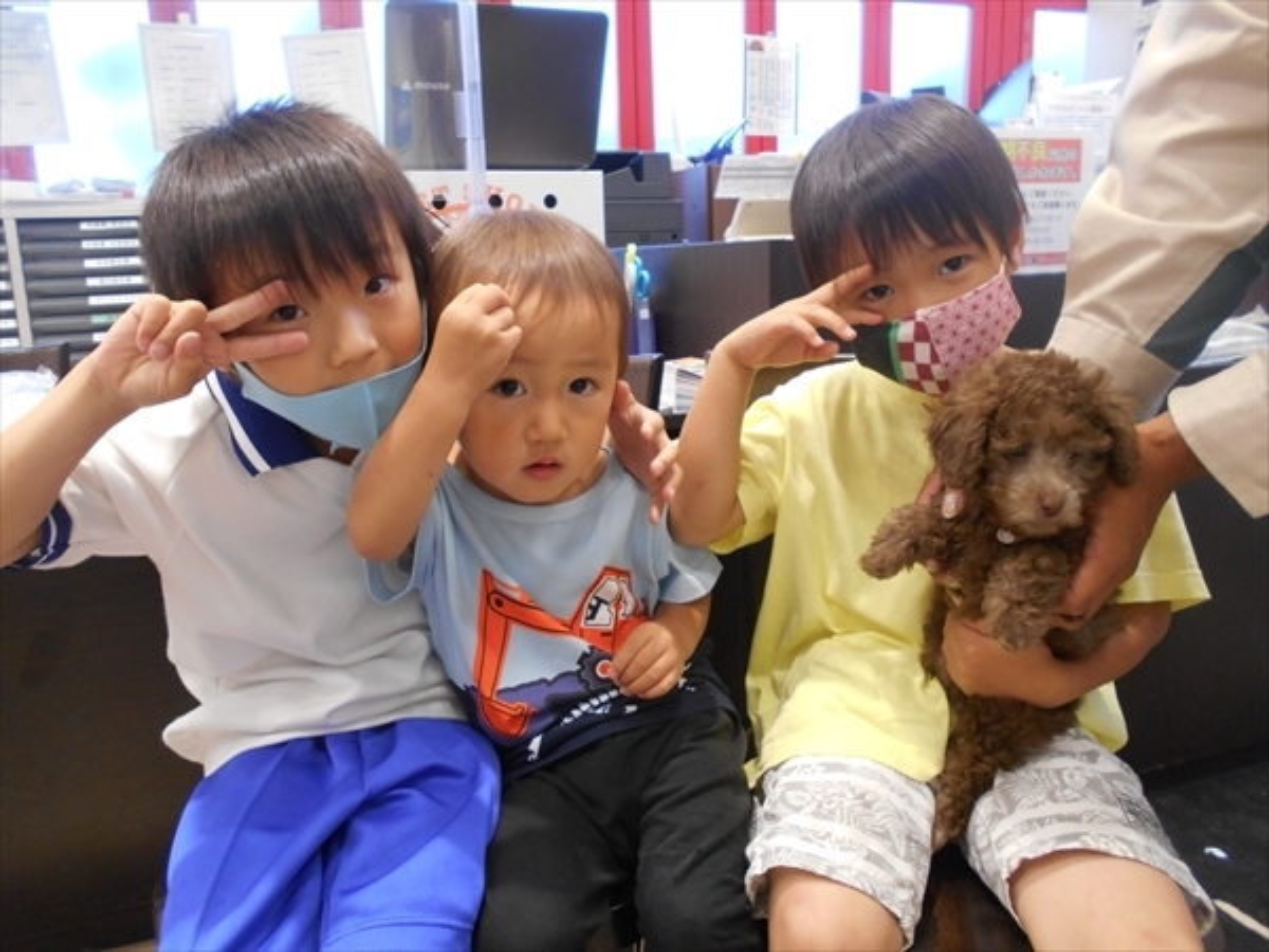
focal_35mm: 26
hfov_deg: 67.3
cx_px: 634
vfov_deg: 53.1
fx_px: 953
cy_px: 476
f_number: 3.2
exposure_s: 1/30
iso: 280
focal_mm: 4.6
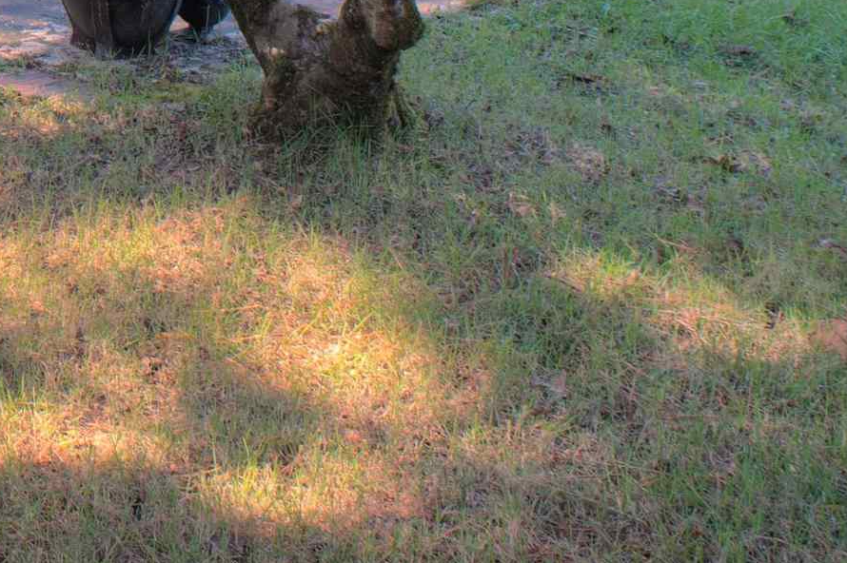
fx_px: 1622
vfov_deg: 17.2
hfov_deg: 24.3
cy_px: -348
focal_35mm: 69
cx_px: -347
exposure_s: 1/160
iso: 400
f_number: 8
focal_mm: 20
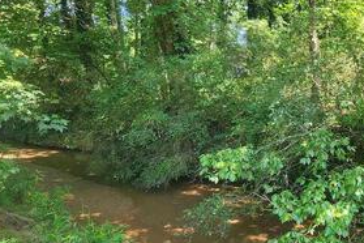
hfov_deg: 51.7
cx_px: 341
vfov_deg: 41.7
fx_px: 313
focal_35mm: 31
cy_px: 78
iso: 64
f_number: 2.2
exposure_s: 1/120
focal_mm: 2.2
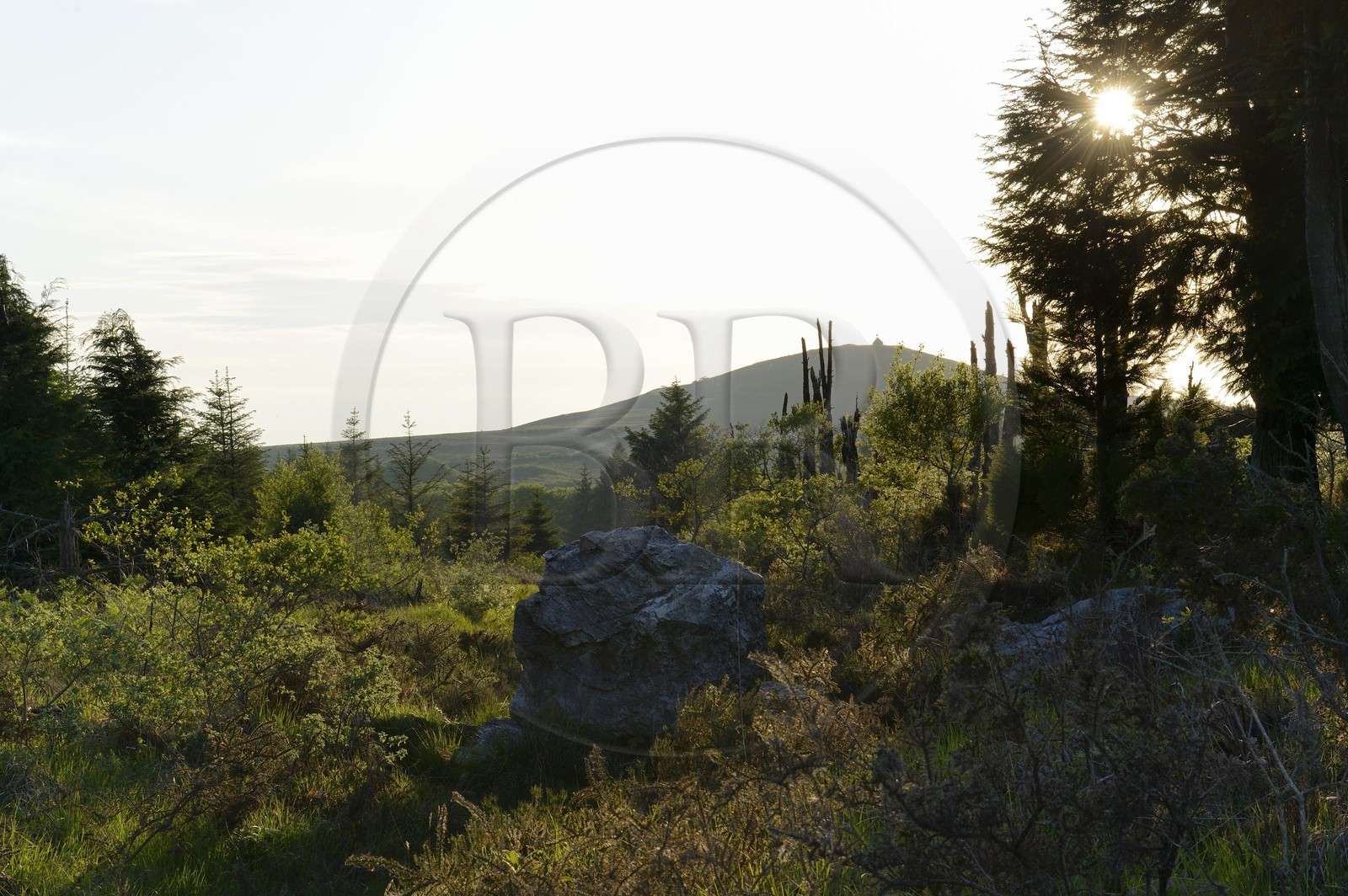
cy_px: 448
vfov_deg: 19.4
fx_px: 2619
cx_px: 674
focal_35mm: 70
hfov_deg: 28.9
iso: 400
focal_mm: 70
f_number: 16
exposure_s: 1/160
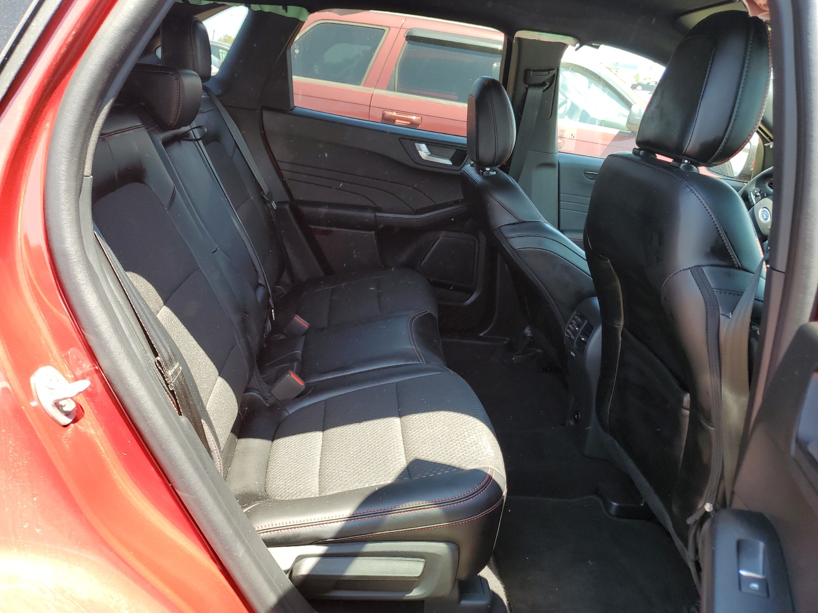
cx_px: 409
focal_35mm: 26
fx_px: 614
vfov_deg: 53.1
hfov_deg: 67.3
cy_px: 306
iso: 50
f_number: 1.5
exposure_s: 1/189
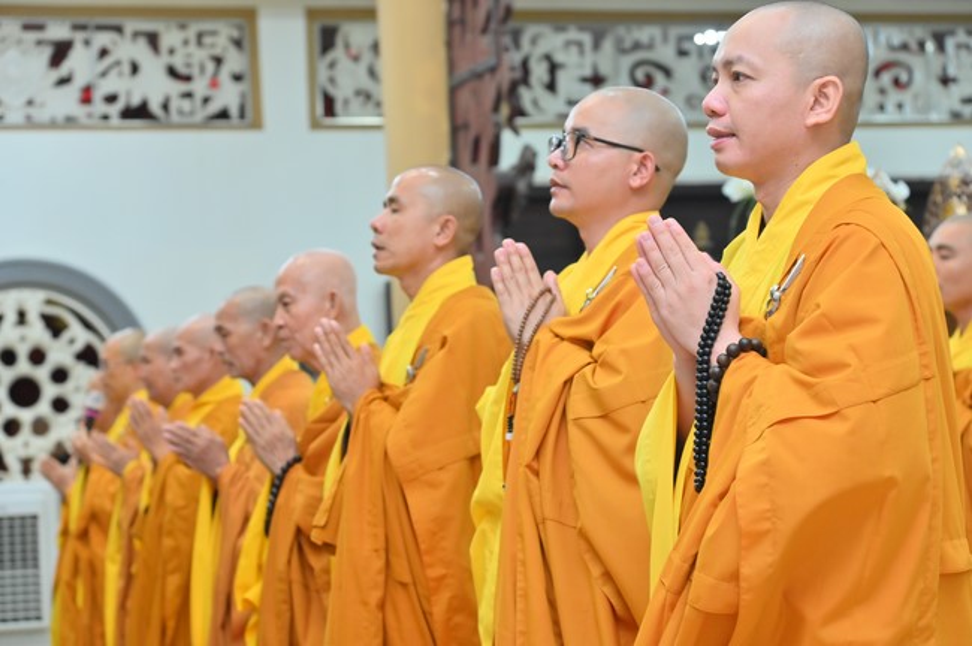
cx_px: 486
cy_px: 323
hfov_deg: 22.2
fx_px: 2481
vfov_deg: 14.8
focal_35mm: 92
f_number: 5
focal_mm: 92
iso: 1600
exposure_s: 1/60
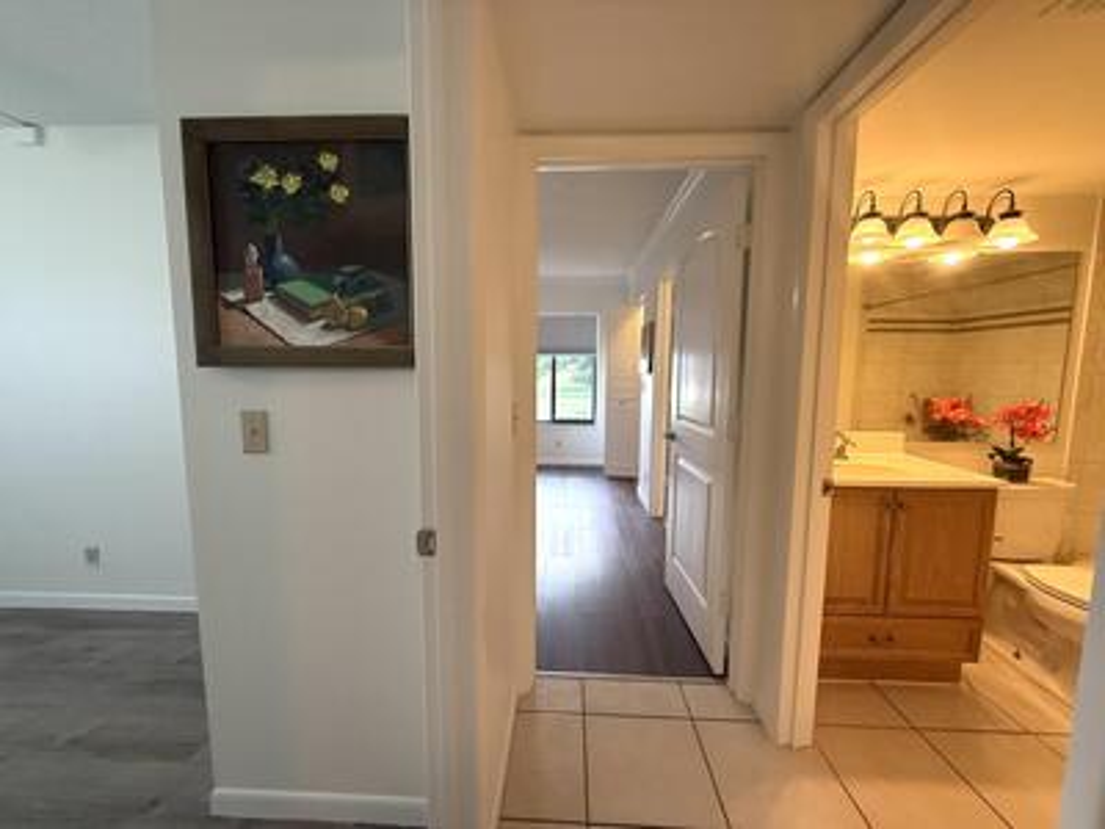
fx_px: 447
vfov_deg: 85.7
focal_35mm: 14
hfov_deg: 102.1
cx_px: 552
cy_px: 414
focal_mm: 2.22
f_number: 2.2
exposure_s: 1/120
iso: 250
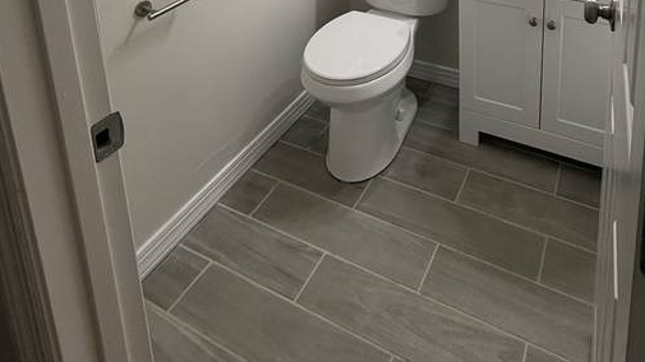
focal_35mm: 29
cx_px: 413
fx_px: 496
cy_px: -115
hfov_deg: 64.9
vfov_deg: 30.9
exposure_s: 1/120
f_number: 2.2
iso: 125
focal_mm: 2.22
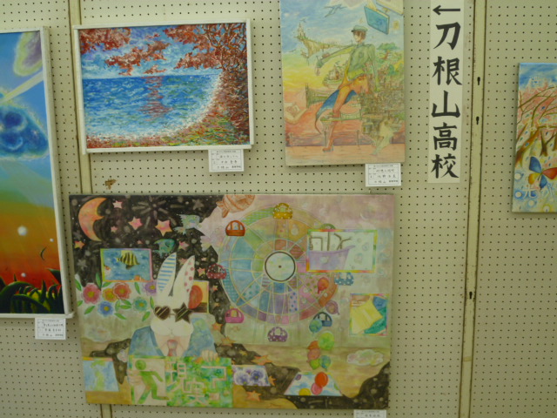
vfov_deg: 35.1
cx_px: 278
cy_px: 209
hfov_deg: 45.8
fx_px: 660
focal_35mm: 41
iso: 100
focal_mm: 7.2
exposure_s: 1/40
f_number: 3.6
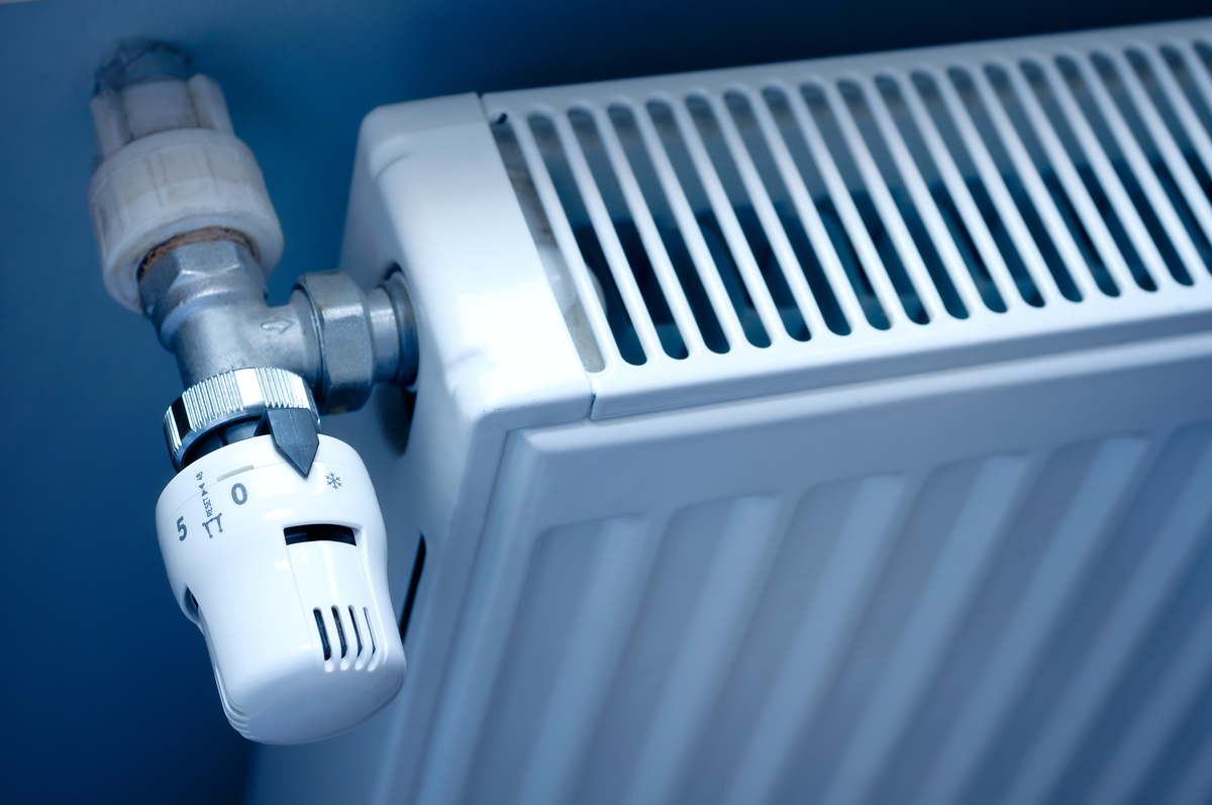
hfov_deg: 27.0
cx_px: 606
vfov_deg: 18.1
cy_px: 402
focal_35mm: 75
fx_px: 2522
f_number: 4
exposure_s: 1/30
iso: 200
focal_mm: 50
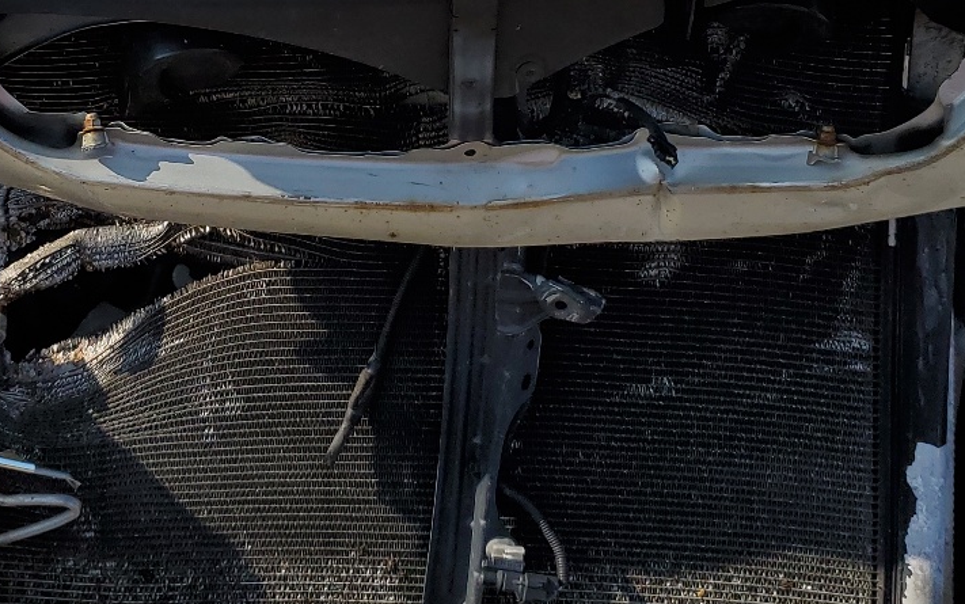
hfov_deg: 33.0
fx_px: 1631
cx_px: 482
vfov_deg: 20.4
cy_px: 22
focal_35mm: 62
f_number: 1.5
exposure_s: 1/5000
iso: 50
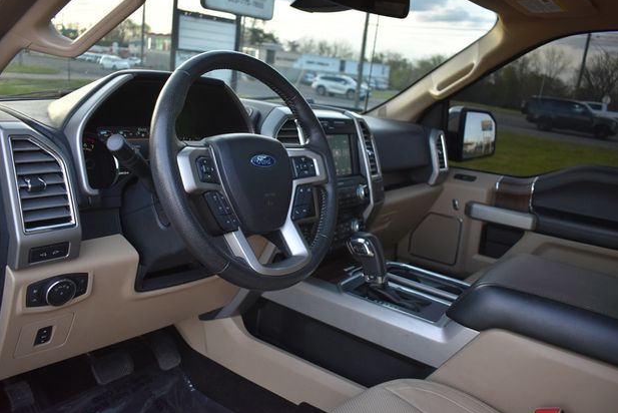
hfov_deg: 65.4
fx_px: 481
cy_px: 204
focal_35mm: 28
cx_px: 303
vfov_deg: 46.4
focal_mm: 18
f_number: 3.5
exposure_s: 1/200
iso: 800
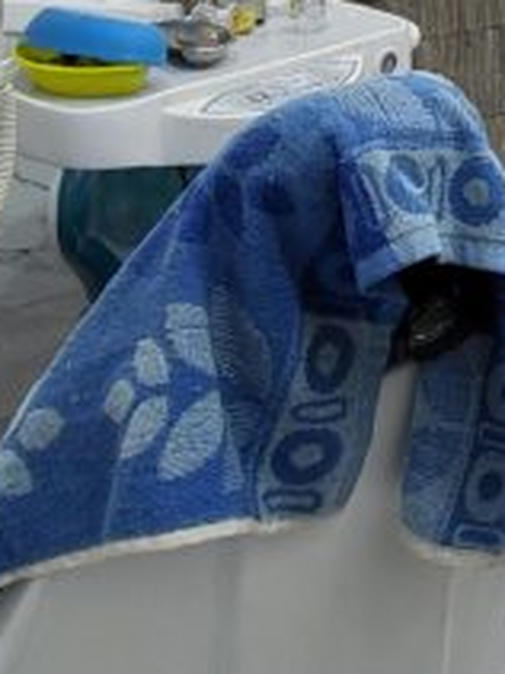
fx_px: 1227
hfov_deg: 19.9
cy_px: -157
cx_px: 770
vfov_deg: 26.8
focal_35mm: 63
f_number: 2.2
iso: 64
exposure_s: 1/50
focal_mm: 1.74
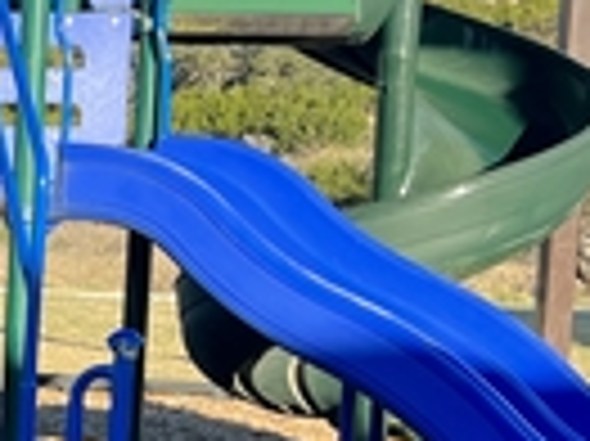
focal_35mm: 127
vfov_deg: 11.5
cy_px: 428
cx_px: -549
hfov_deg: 13.5
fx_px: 2163
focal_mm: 5.7
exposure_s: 1/1645
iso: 50
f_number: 1.5
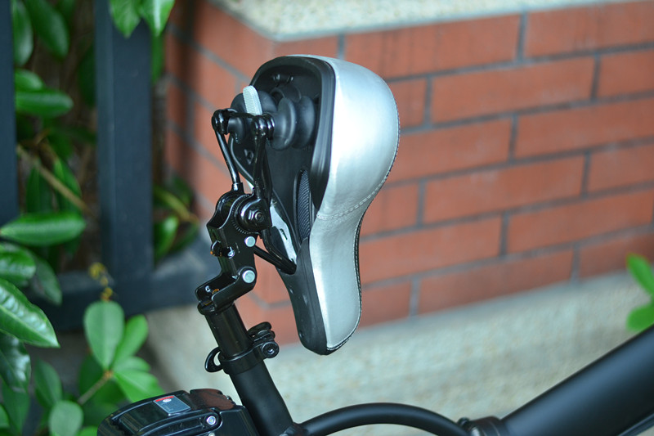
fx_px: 1362
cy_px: 218
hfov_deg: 27.0
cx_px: 327
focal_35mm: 75
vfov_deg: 18.2
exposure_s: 1/400
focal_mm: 50
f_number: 1.8
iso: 200
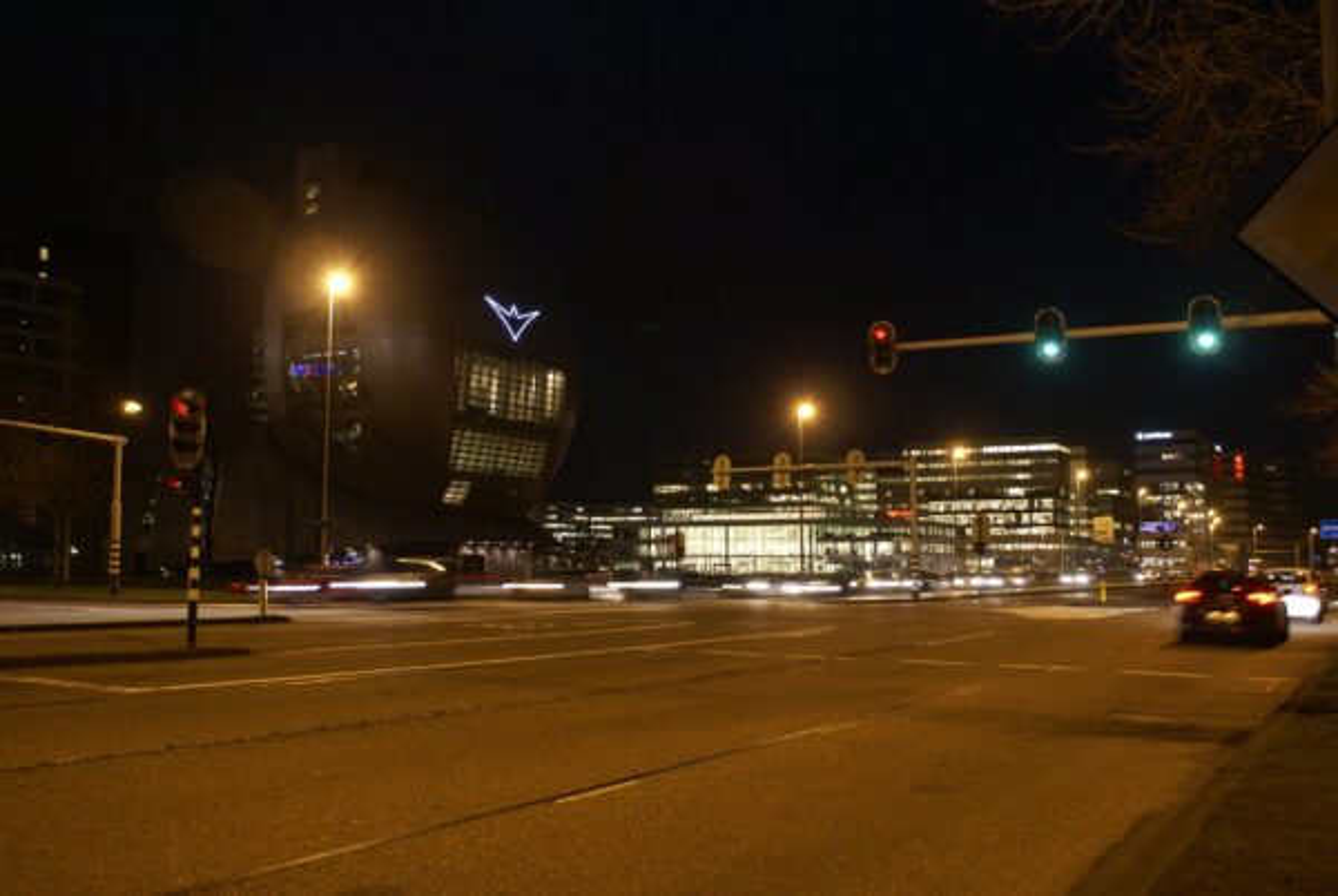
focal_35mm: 36
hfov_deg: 53.1
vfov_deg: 37.0
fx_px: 1340
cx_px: 669
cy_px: 448
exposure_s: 1/4
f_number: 4.5
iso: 400
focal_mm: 24
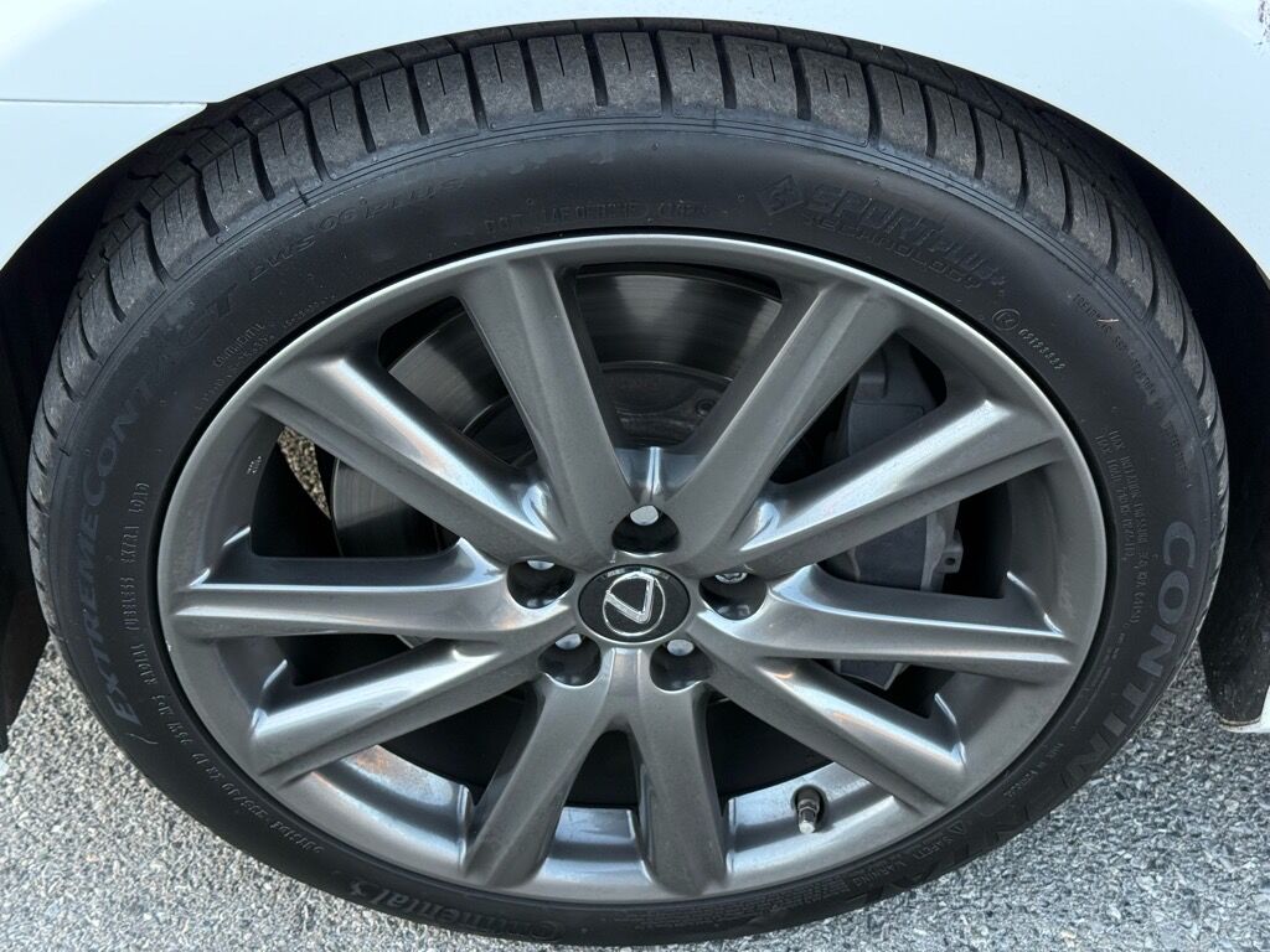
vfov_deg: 30.3
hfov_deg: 39.7
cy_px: 476
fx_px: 1761
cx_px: 635
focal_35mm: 48
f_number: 1.78
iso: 200
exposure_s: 1/120
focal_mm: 6.76
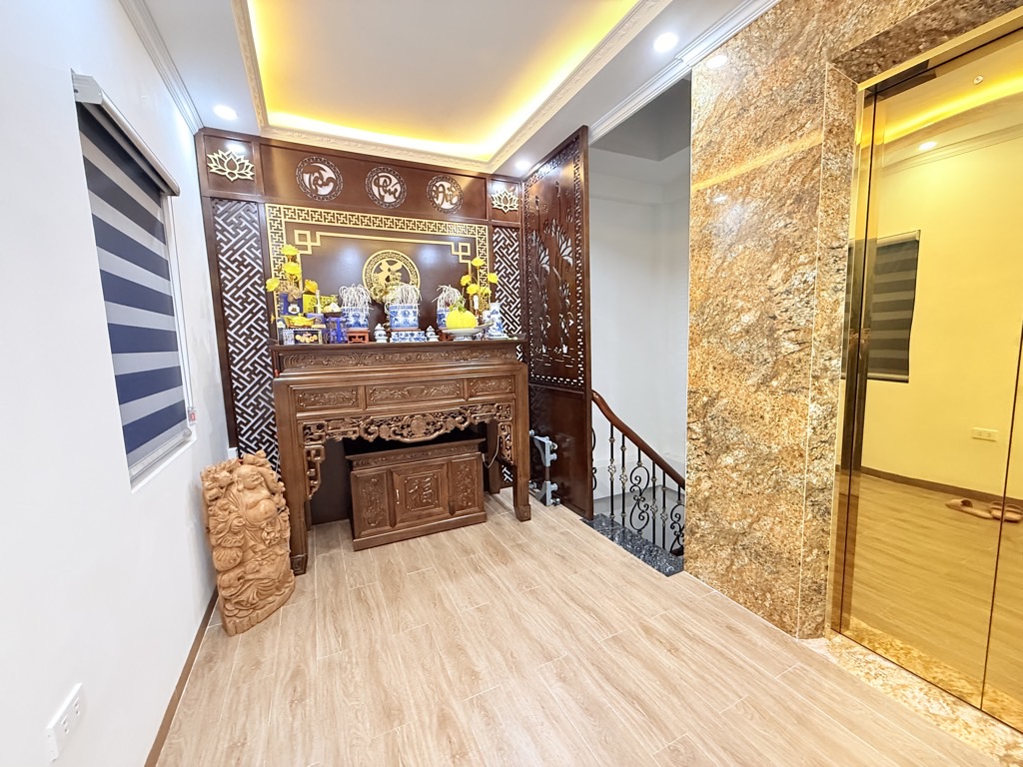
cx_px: 512
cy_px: 384
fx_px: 414
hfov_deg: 102.1
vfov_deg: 85.7
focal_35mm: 14
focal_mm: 2.22
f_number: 2.2
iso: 500
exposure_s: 1/50
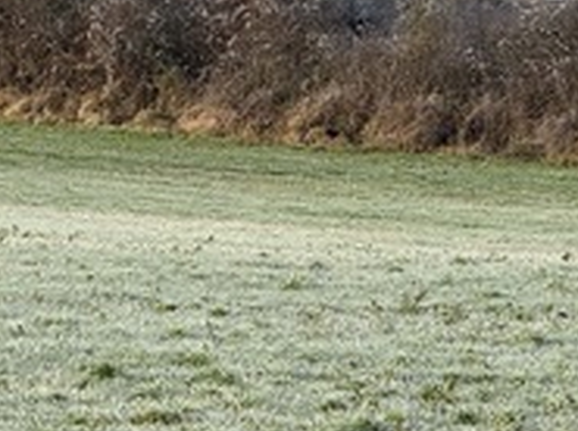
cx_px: 275
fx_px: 5416
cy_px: -61
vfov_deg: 4.5
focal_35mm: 325
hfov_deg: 6.1
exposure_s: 1/784
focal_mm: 15.66
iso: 50
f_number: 2.8
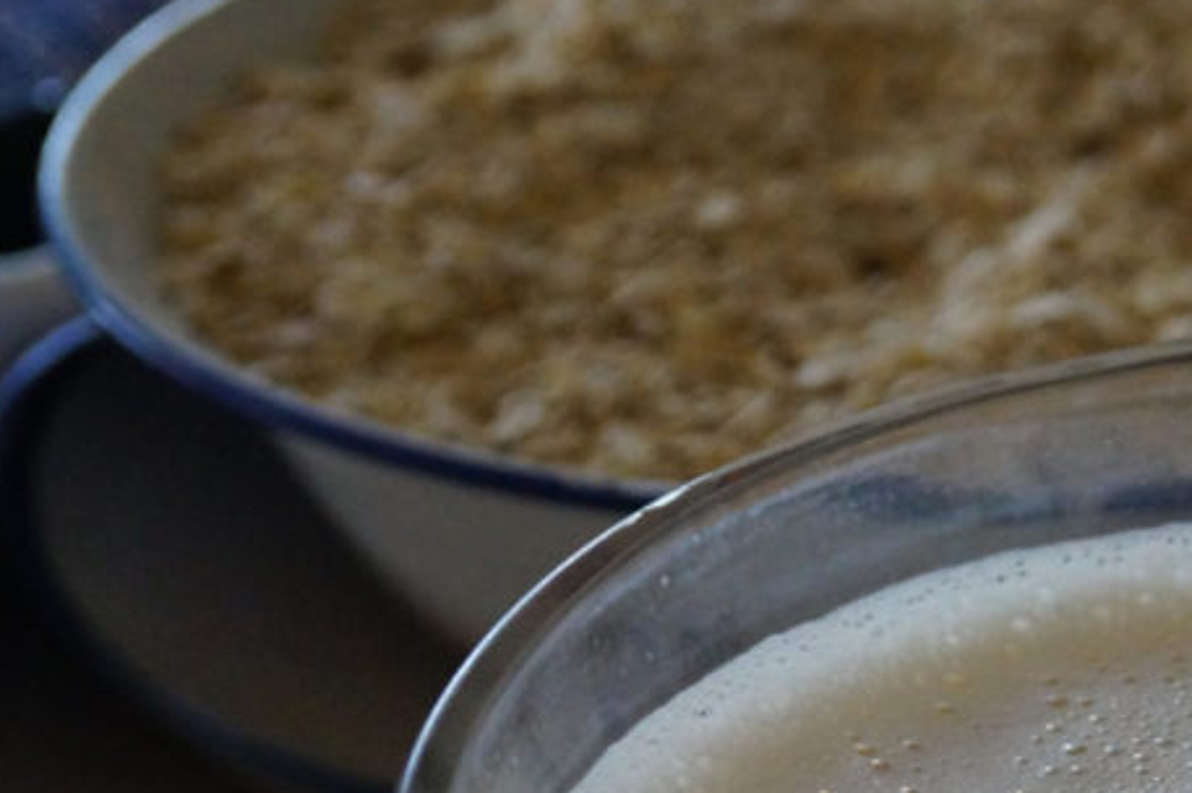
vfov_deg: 8.1
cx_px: 1275
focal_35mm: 168
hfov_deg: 12.1
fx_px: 5558
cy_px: 623
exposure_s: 1/80
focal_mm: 50
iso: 3200
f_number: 5.6
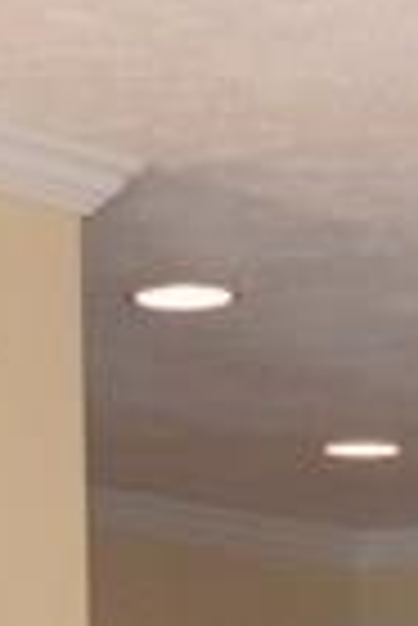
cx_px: 836
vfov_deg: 9.9
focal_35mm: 199
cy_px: 1002
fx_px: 3457
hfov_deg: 6.7
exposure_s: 1/60
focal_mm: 18
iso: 400
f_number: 4
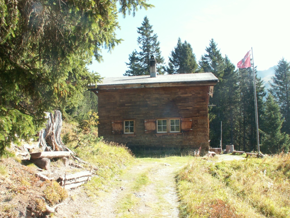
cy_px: 109
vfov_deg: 40.7
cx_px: 145
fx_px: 293
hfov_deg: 52.6
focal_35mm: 35
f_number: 7.1
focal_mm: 5.86
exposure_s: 1/30
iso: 50
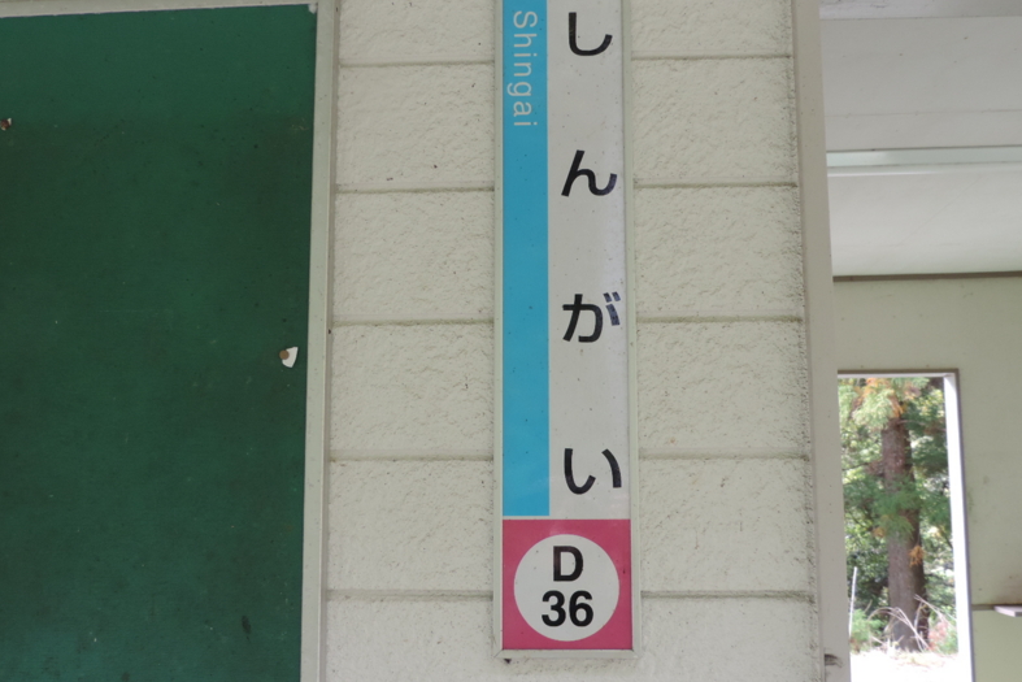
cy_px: 344
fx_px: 1051
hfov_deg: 51.9
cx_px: 514
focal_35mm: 37
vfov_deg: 36.0
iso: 220
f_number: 3.3
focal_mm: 6.2
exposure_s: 1/50
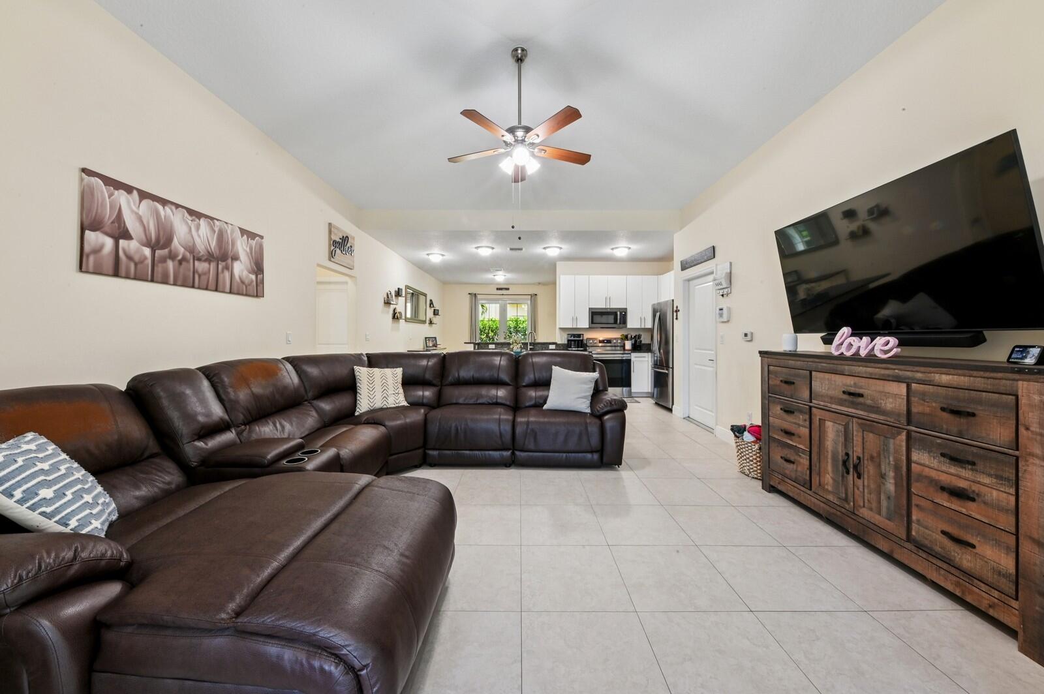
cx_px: 522
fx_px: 348
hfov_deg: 112.7
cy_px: 347
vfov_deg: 89.9
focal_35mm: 12
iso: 100
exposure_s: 2
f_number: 8
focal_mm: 12
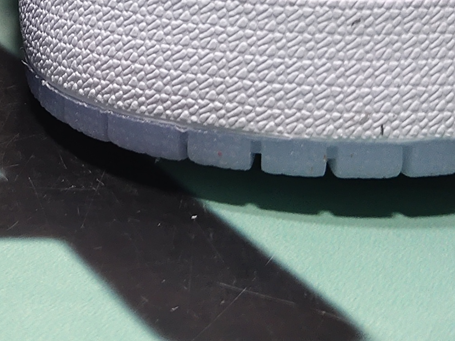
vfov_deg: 11.8
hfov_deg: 15.7
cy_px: -148
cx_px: -96
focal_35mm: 121
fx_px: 1590
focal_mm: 4.35
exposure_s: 1/100
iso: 129
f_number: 1.79
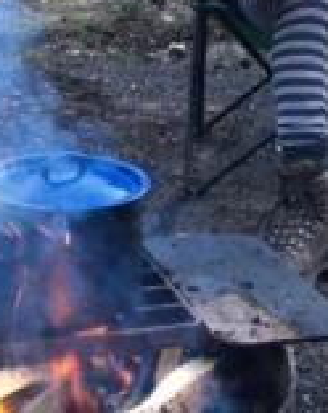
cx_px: 71
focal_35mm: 91
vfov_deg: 20.7
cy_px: 41
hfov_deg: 16.7
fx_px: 1109
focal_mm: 4.15
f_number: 2.2
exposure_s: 1/30
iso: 64
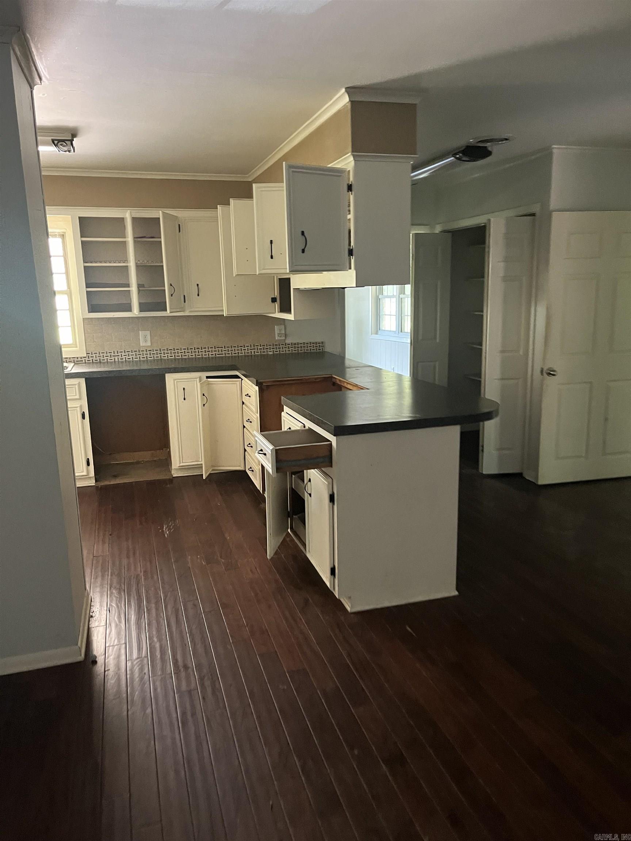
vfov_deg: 67.3
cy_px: 420
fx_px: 632
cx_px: 316
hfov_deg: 53.1
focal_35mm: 26
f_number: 1.6
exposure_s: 1/37
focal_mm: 5.1
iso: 640
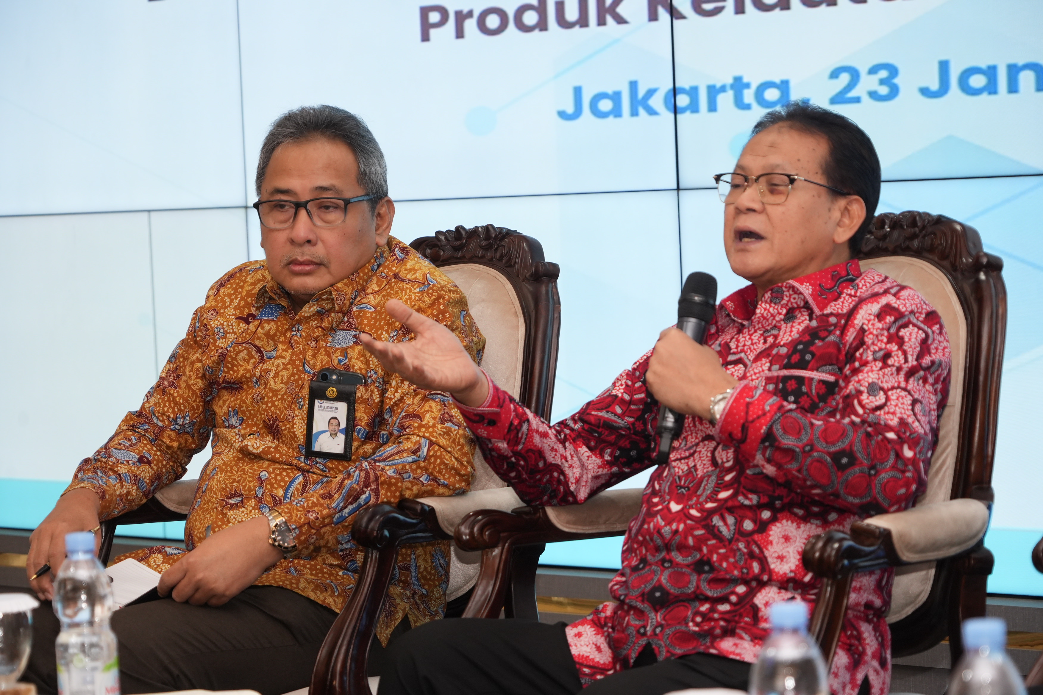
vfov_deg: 11.1
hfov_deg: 16.5
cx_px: 522
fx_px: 3592
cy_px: 348
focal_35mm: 124
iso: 1250
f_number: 6.3
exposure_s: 1/125
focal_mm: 124
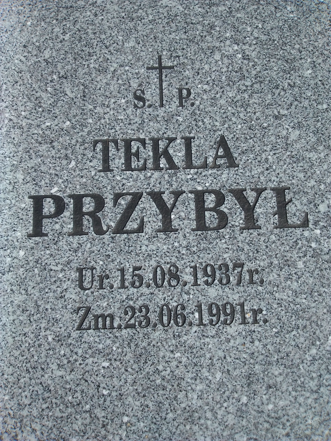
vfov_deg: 61.7
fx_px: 370
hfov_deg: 48.2
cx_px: 166
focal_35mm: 29
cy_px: 220
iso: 101
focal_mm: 2.39
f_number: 2.4
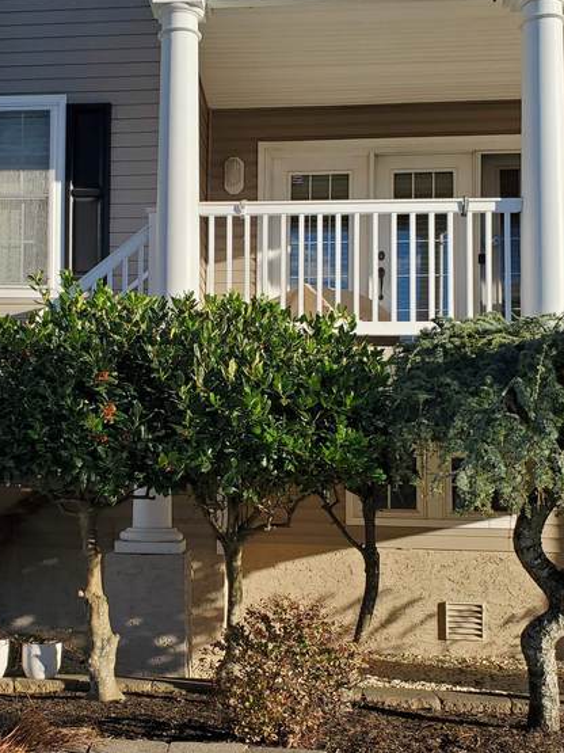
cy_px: 387
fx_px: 978
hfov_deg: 31.9
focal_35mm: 45
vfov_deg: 42.1
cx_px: 184
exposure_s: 1/1063
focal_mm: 4.3
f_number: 2.4
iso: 50
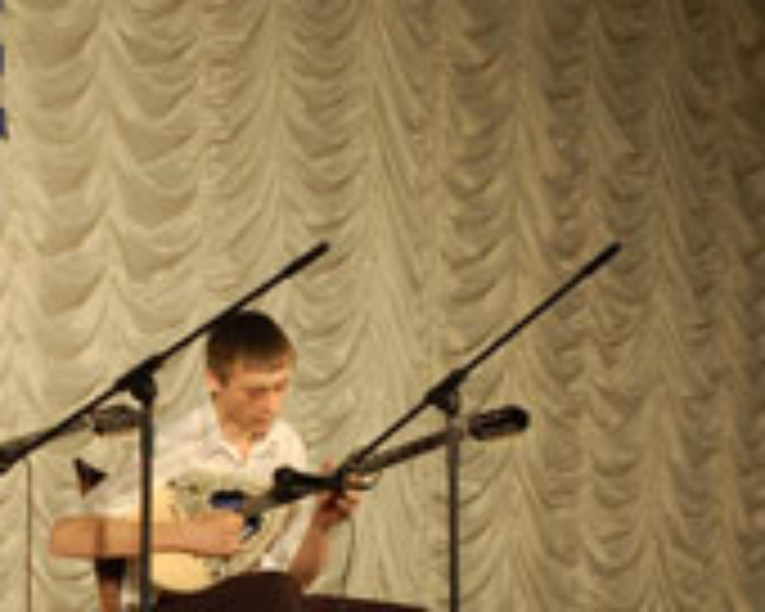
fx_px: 4234
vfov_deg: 8.3
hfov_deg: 10.3
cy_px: 459
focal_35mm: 187
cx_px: 61
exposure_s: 1/100
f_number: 5
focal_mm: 50
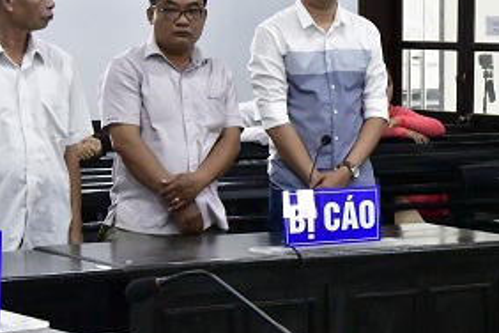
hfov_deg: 13.4
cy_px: 85
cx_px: 388
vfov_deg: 9.0
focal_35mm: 153
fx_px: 2121
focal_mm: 48
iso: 25600
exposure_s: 1/80
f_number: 14
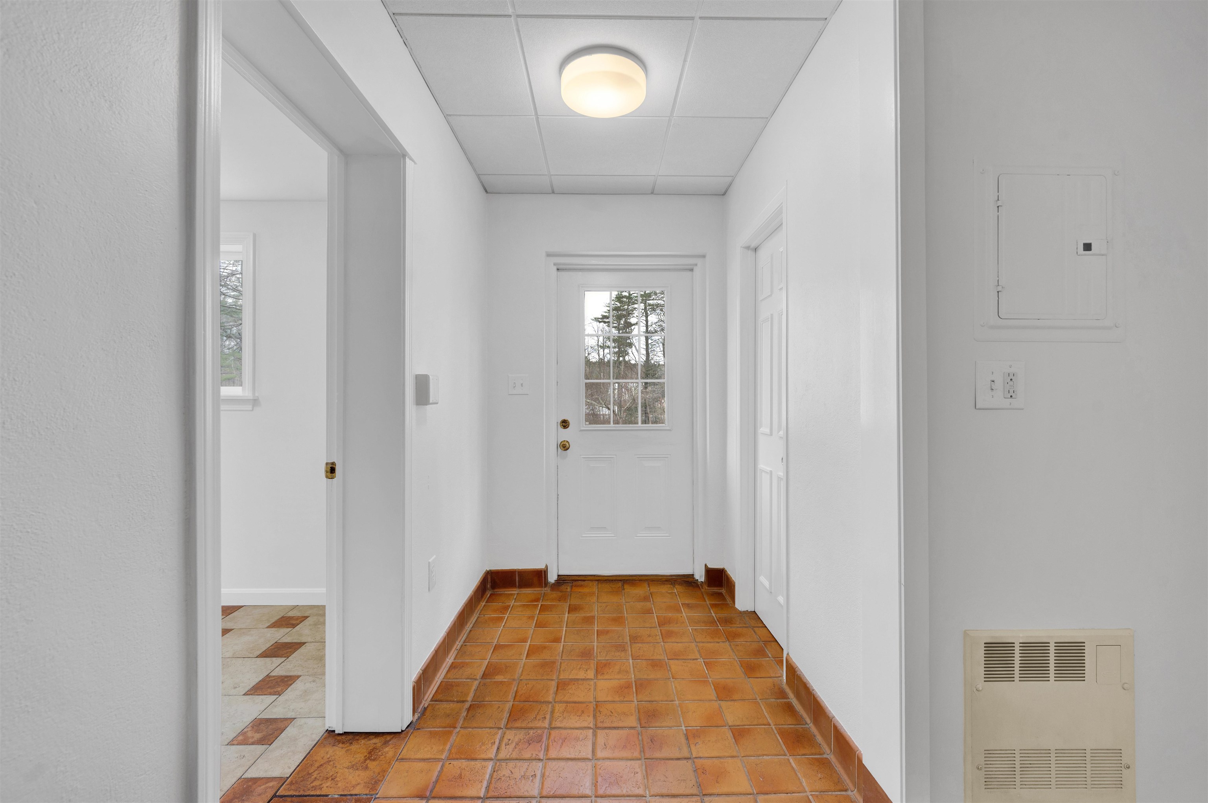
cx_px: 604
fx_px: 503
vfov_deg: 77.2
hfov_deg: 100.4
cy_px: 402
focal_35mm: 15
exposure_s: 1/4
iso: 250
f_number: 7.1
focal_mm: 15
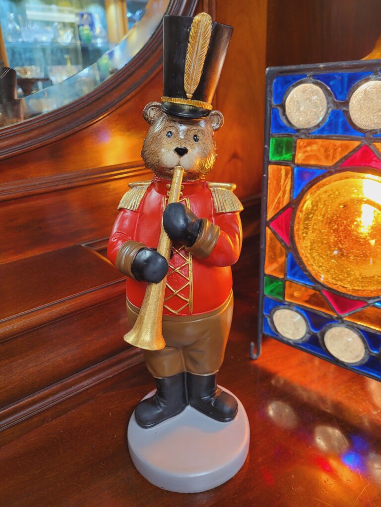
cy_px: 254
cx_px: 190
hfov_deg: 53.1
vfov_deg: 67.3
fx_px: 382
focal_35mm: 26
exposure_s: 1/50
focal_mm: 5.4
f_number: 1.8
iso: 200
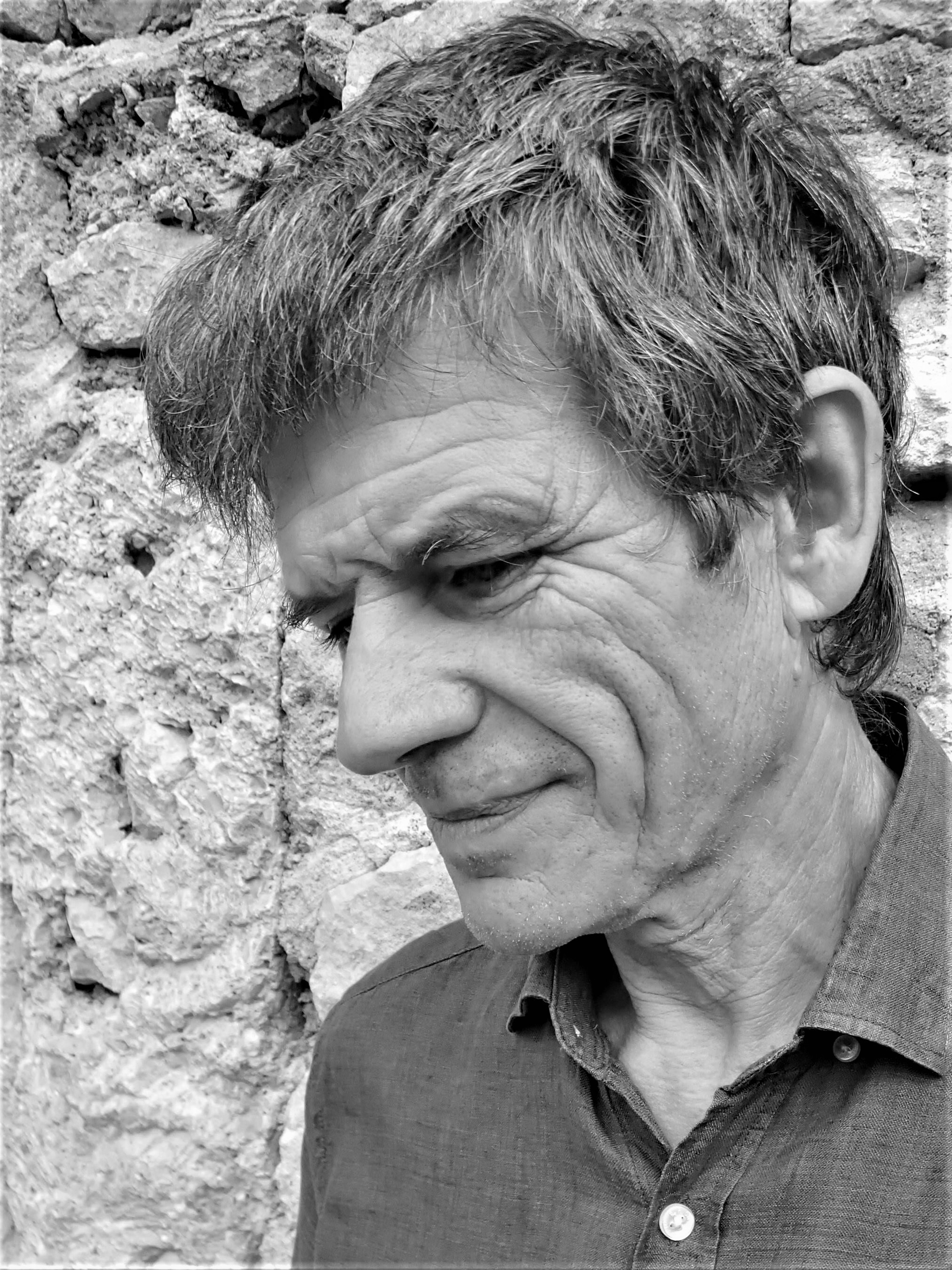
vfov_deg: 69.4
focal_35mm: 25
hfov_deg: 54.9
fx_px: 917
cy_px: 635
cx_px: 476
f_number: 2
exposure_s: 1/1000
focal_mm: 4.5
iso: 100
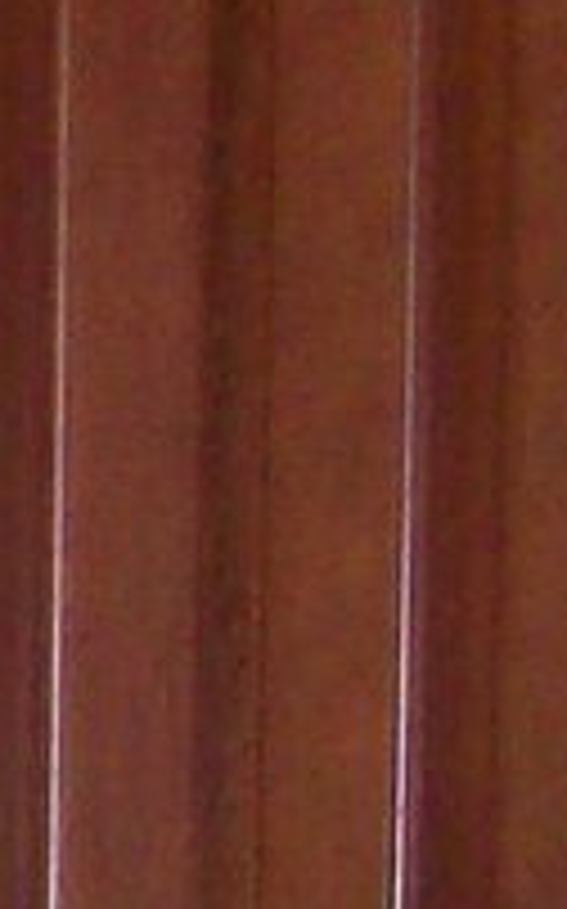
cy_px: 2048
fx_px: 6363
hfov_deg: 4.9
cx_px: -1166
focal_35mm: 257
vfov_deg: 7.7
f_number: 2.8
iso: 160
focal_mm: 5.7
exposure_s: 1/60
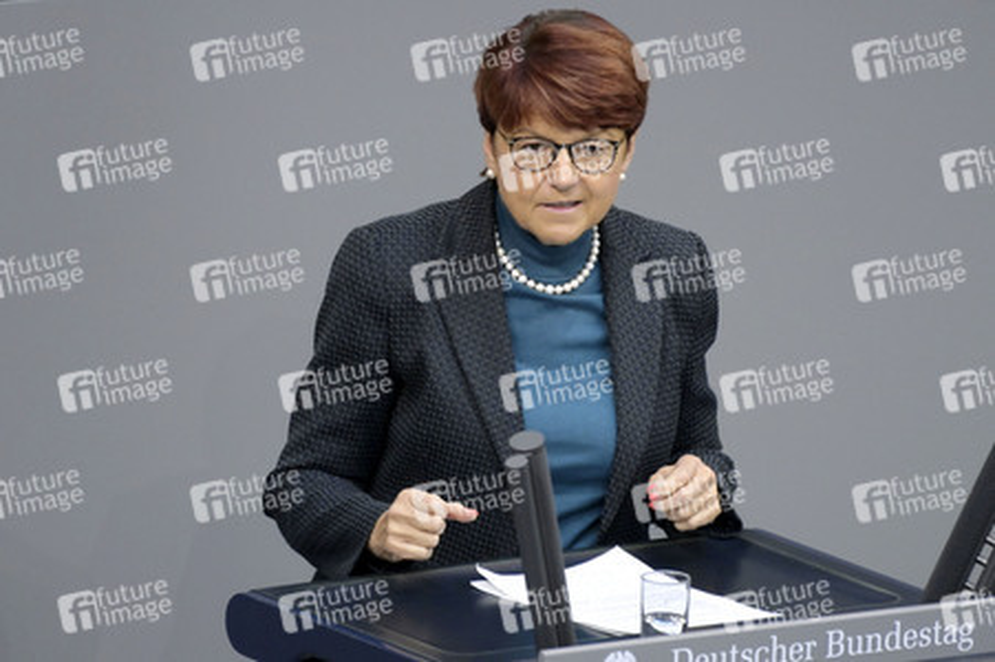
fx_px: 13257
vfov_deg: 2.9
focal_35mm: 480
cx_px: 498
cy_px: 331
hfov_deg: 4.3
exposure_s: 1/320
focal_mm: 480
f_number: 6.3
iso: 8000
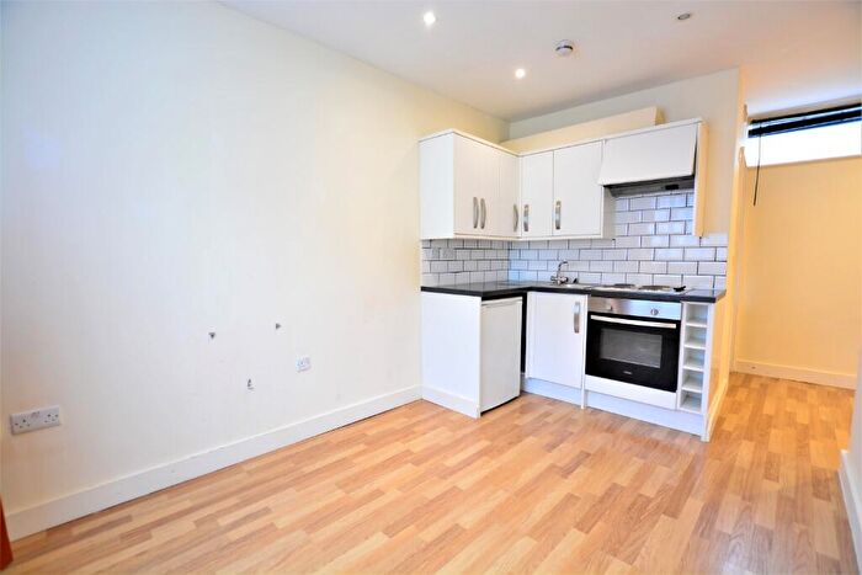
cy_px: 288
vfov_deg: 77.4
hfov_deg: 100.4
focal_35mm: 15
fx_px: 359
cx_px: 431
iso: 280
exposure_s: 1/15
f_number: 3.5
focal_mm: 10
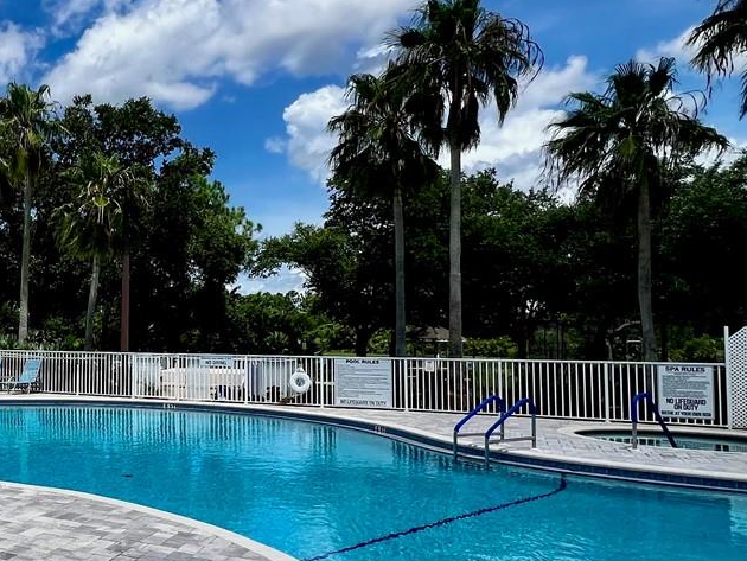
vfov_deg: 42.9
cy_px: 301
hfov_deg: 46.3
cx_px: -2
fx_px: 712
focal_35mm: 33
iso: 32
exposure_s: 1/2801
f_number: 1.8
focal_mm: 1.57
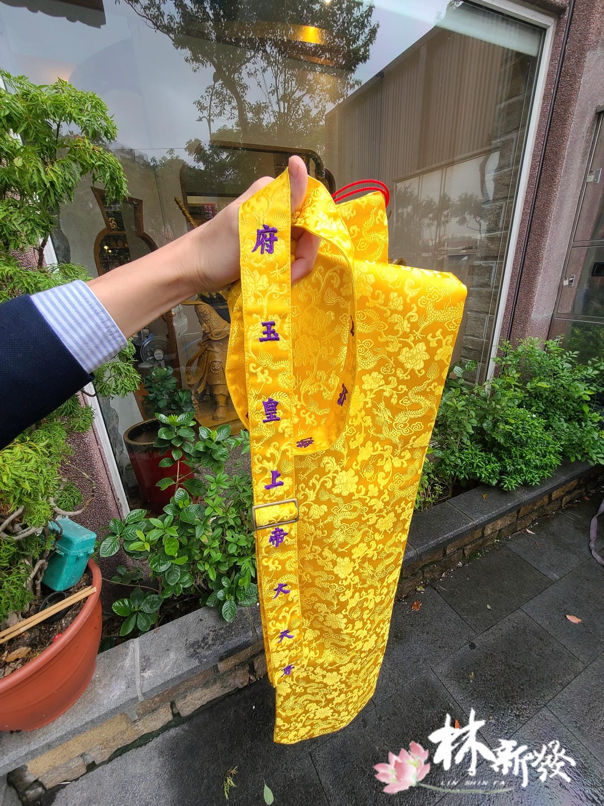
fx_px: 302
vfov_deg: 106.2
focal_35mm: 13
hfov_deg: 89.9
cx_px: 302
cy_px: 403
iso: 64
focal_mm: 2.2
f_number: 2.2
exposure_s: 1/120
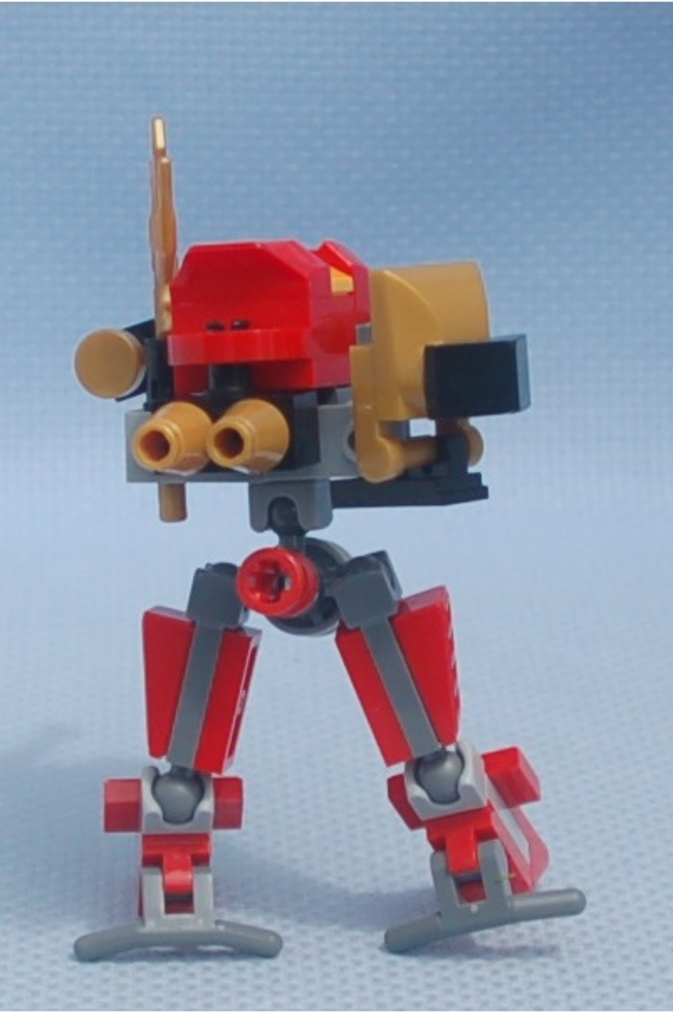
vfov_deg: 67.4
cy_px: 506
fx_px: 758
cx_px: 336
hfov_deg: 47.9
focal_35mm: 27
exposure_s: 1/2500
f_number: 3.5
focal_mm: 18
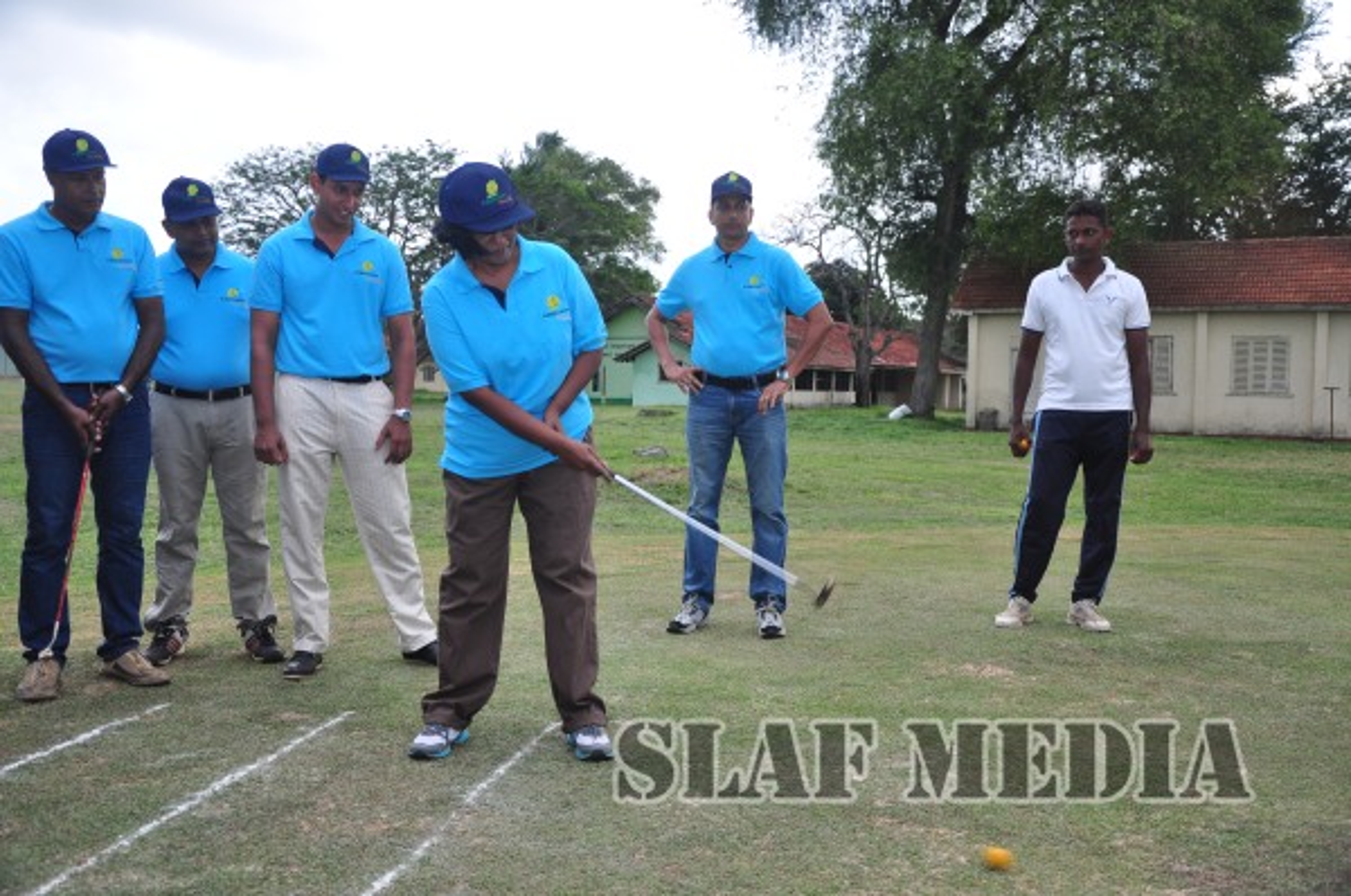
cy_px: 448
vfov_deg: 35.4
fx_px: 1405
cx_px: 676
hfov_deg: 51.4
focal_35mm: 38
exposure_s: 1/125
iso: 250
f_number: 4
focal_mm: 25
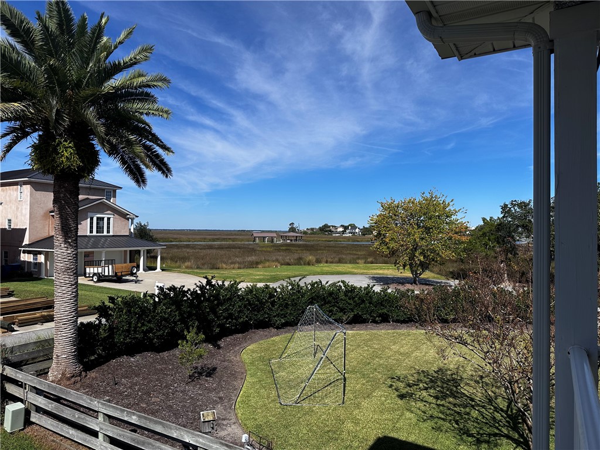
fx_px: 416
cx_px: 300
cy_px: 225
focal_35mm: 24
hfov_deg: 71.6
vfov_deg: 56.8
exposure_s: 1/6211
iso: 80
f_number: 1.78
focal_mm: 6.86
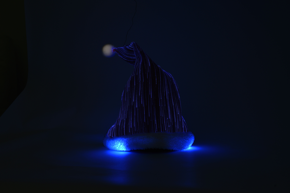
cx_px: 145
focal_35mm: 58
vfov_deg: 23.4
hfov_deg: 34.5
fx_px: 467
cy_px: 96
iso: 100
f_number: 9
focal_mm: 58
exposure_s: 4
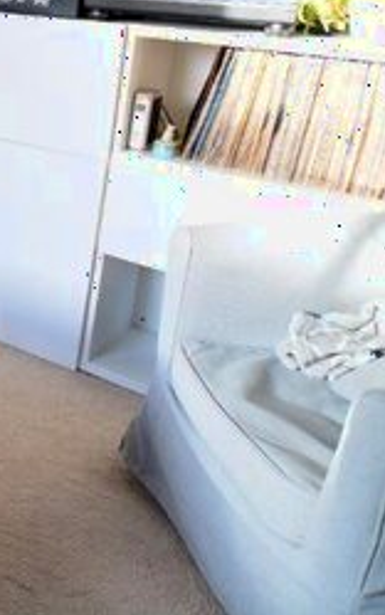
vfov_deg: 42.0
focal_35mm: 43
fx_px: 721
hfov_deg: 16.8
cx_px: -469
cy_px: 48
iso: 125
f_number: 4
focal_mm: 10
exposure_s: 1/20
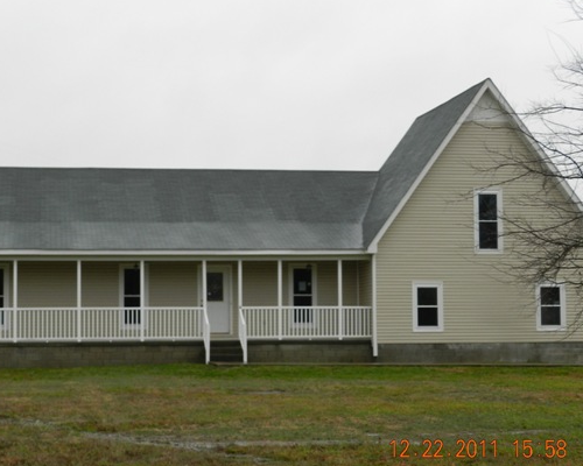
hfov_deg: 26.4
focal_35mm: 72
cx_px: 251
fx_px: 1242
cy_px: 236
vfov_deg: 21.3
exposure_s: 1/40
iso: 160
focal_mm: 10.7
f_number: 4.6
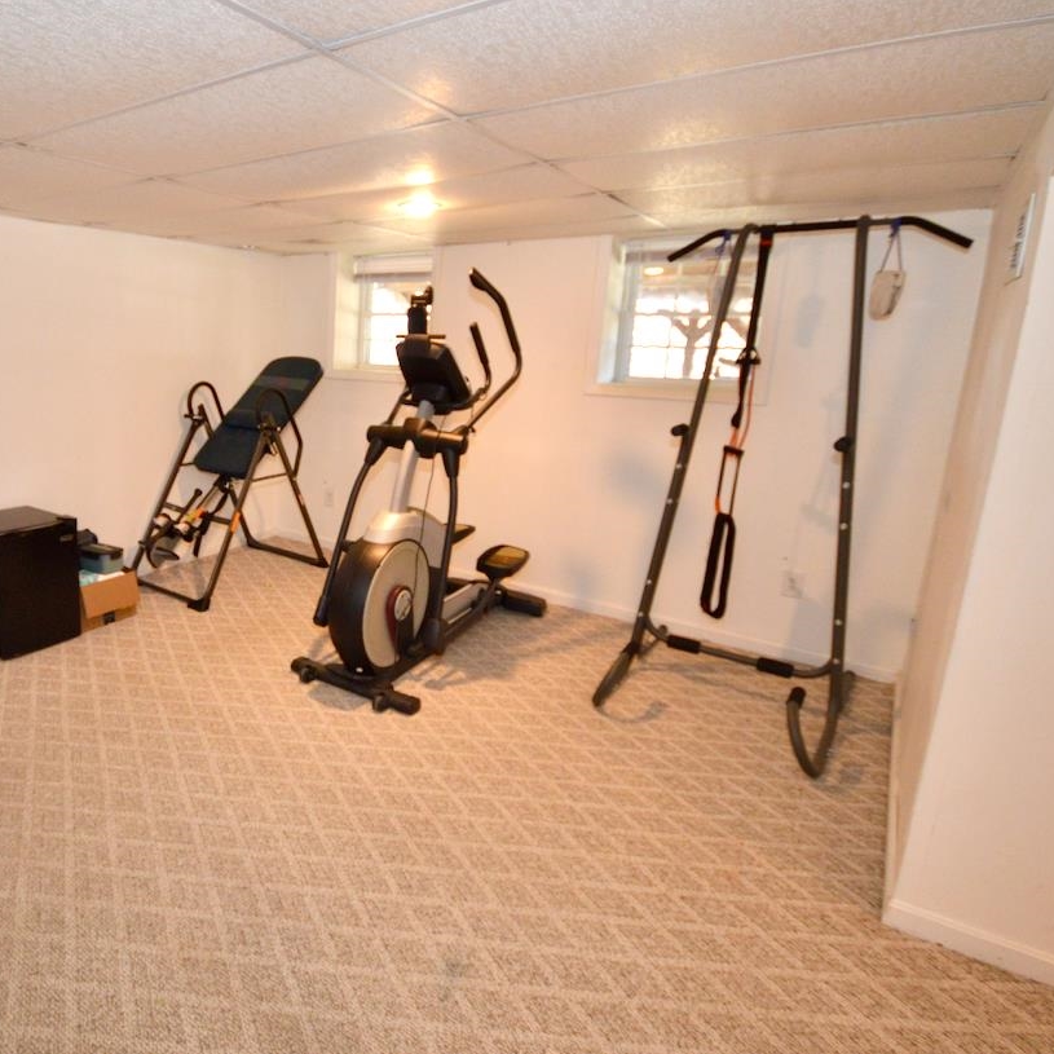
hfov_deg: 70.5
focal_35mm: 20
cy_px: 507
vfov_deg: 74.8
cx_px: 281
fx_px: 689
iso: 1250
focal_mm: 10
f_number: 4
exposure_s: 1/60
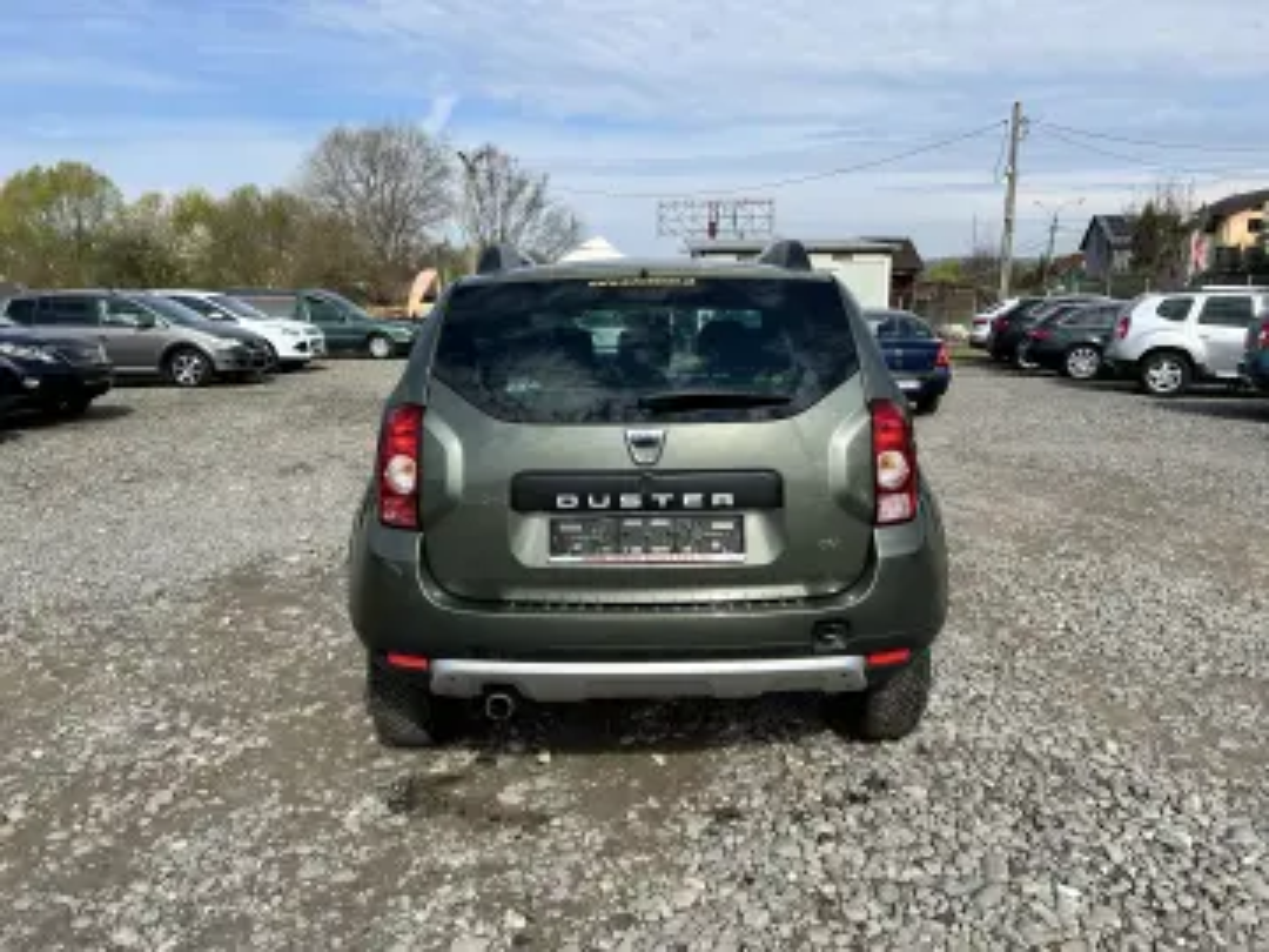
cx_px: 634
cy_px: 476
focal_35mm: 26
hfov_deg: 67.3
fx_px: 953
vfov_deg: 53.1
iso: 50
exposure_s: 1/3704
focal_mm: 5.7
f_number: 1.5
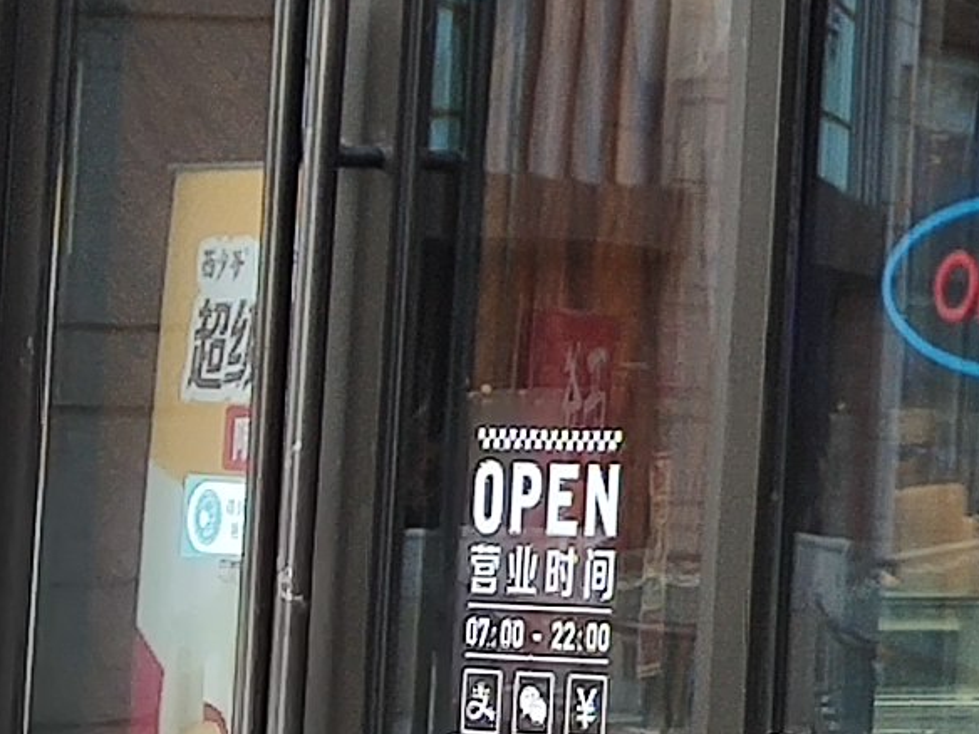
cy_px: -583
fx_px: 6590
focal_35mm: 233
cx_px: 2706
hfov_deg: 7.6
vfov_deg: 6.2
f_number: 1.75
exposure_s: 1/100
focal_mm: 4.75
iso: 120
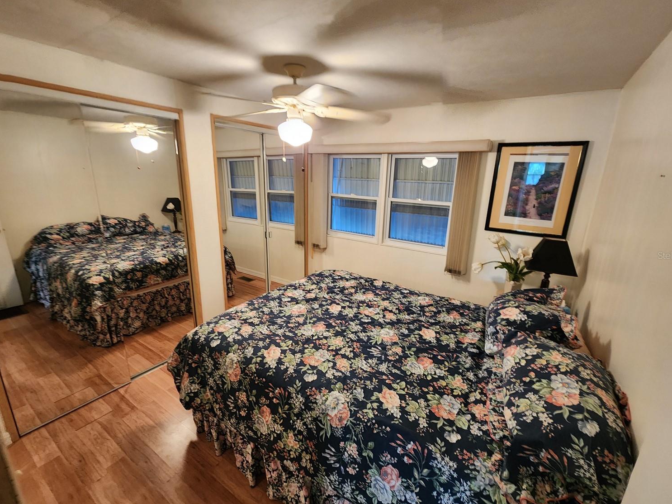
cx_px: 339
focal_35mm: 14
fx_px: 272
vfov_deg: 85.7
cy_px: 255
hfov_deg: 102.1
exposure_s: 1/30
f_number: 2.2
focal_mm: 2.2
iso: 320
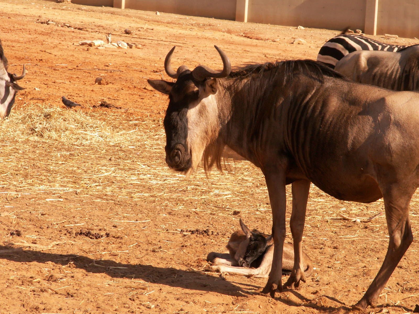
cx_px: 210
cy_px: 157
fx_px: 1997
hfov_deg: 12.0
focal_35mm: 165
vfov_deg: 9.0
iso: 50
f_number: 8
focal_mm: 26.96
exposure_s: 1/125
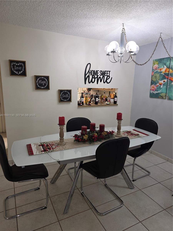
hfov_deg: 58.9
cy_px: 116
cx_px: 86
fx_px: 153
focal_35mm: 23
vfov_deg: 73.9
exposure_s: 1/40
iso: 100
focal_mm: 6.3
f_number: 1.7
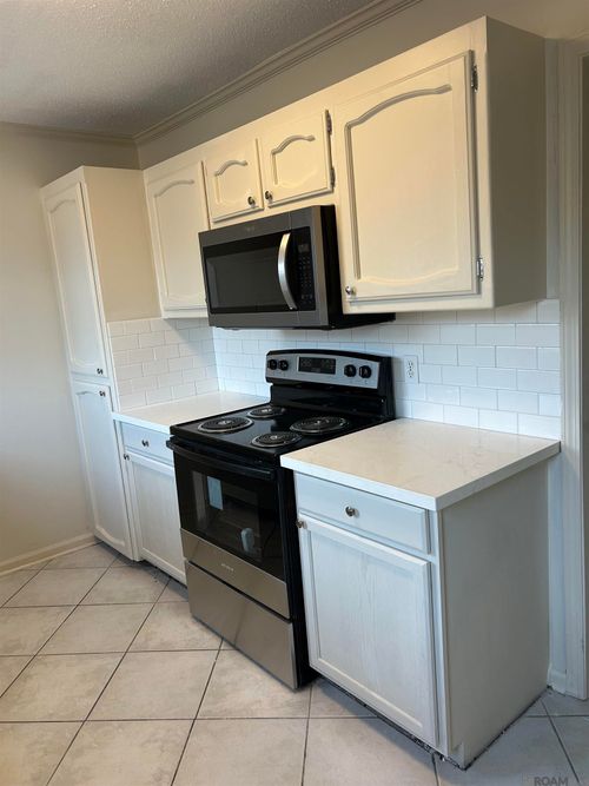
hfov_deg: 53.0
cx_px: 294
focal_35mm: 26
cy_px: 393
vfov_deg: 67.3
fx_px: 590
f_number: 1.5
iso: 80
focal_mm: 5.7
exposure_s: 1/120
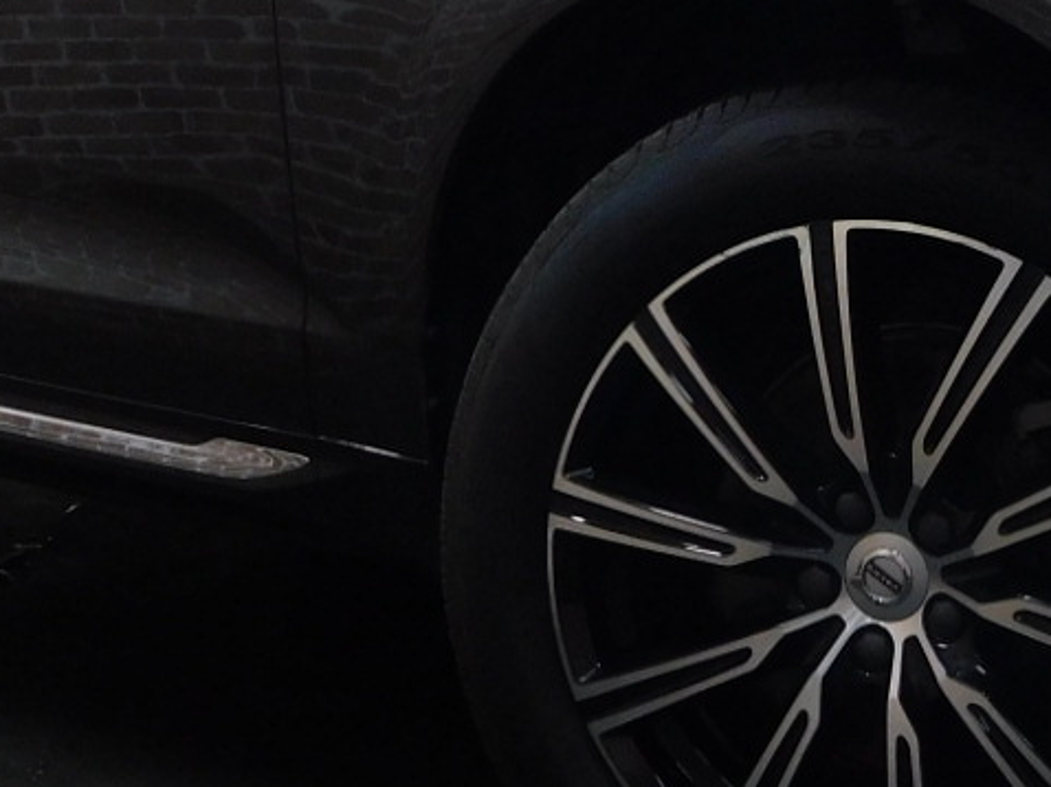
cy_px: 125
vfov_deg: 18.9
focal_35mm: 77
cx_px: 886
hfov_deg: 24.8
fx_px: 2337
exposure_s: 1/30
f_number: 3
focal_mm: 4
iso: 250
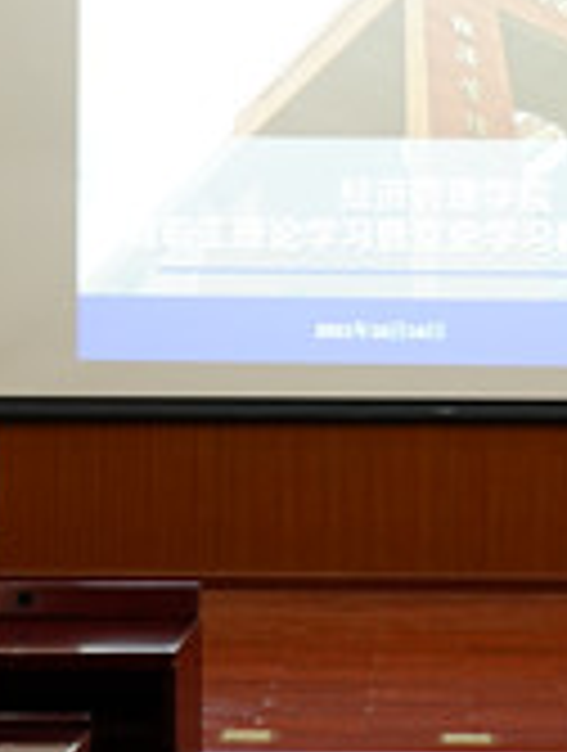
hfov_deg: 12.0
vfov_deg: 15.8
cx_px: 436
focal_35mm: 124
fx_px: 2698
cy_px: 313
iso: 1250
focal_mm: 39
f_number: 4
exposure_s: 1/50
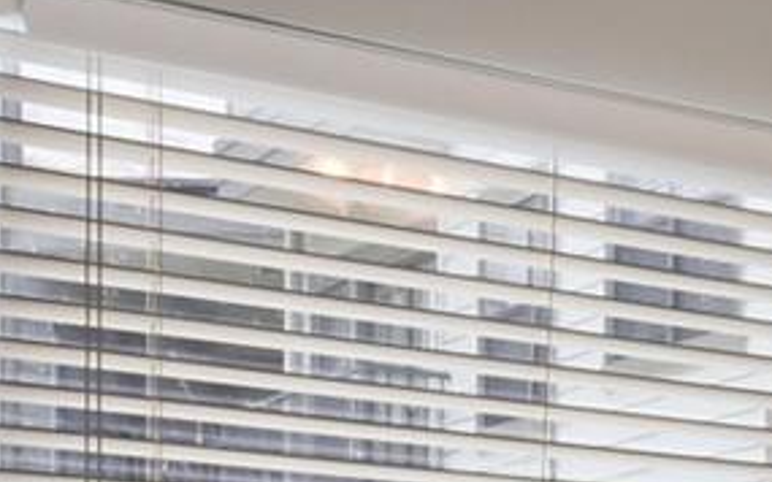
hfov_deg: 12.3
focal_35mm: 110
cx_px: 2113
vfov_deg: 11.2
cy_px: 814
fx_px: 2314
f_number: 8
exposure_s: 1/8
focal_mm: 10
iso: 200
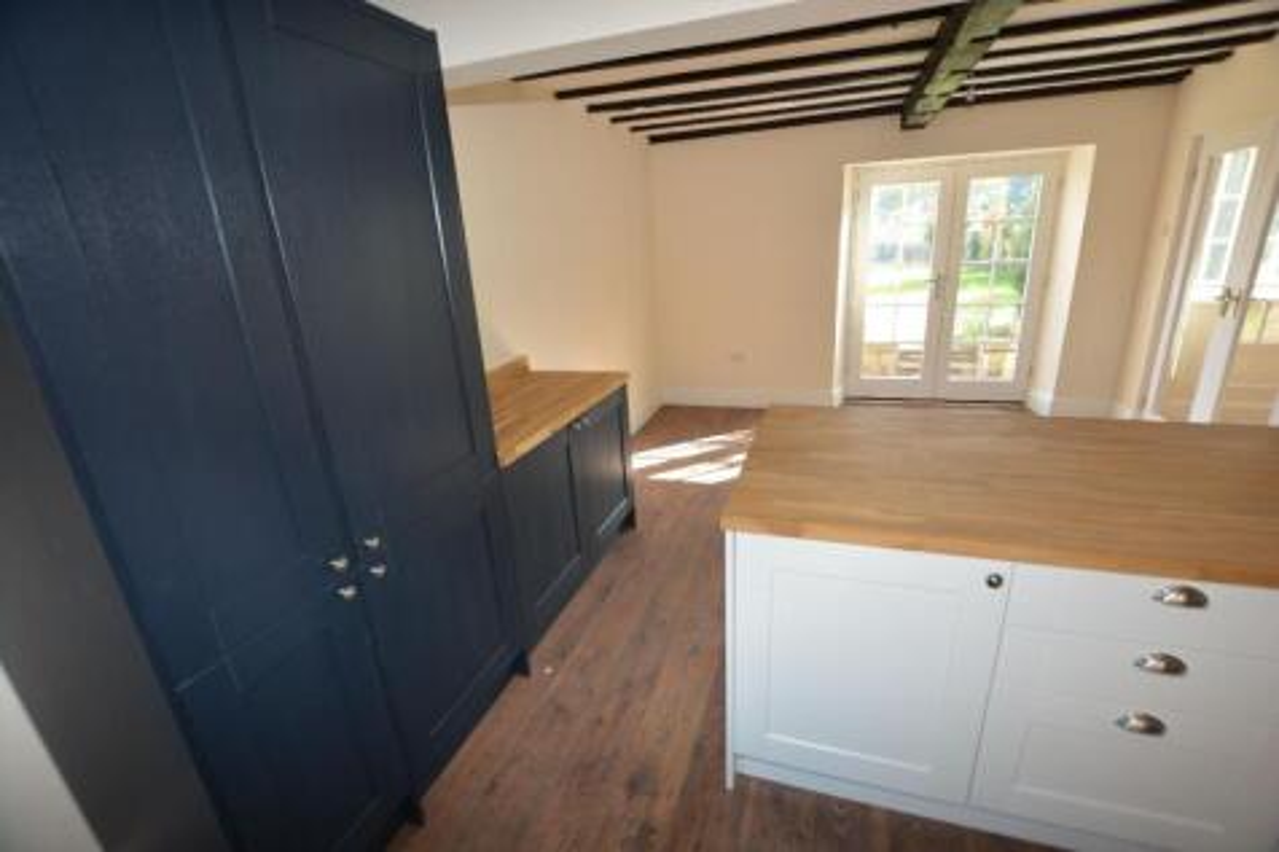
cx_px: 640
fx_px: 533
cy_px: 426
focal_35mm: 15
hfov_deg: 100.4
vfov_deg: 77.3
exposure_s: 1/60
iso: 280
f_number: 4
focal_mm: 10
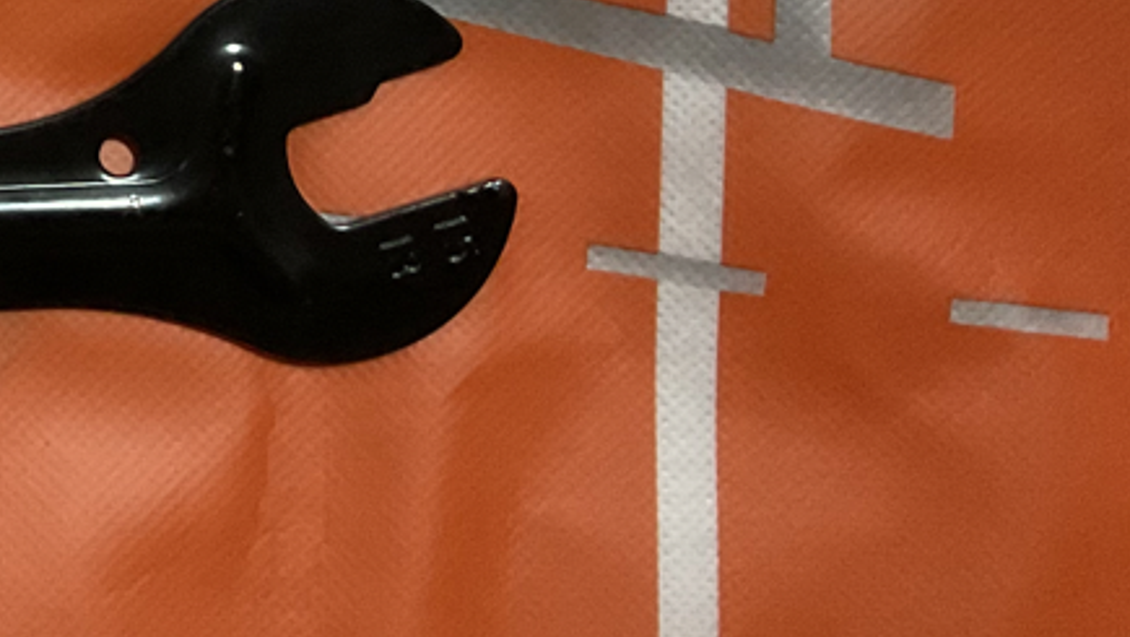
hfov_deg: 20.8
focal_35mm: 93
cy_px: -458
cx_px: -364
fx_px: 2787
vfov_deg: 12.1
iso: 320
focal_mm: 3
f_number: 1.8
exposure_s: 1/46
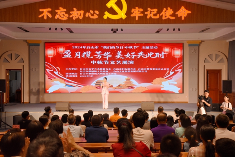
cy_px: 78
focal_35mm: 55
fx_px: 359
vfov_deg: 24.7
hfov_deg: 36.2
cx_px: 118
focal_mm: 55
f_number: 11
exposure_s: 1/125
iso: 2500
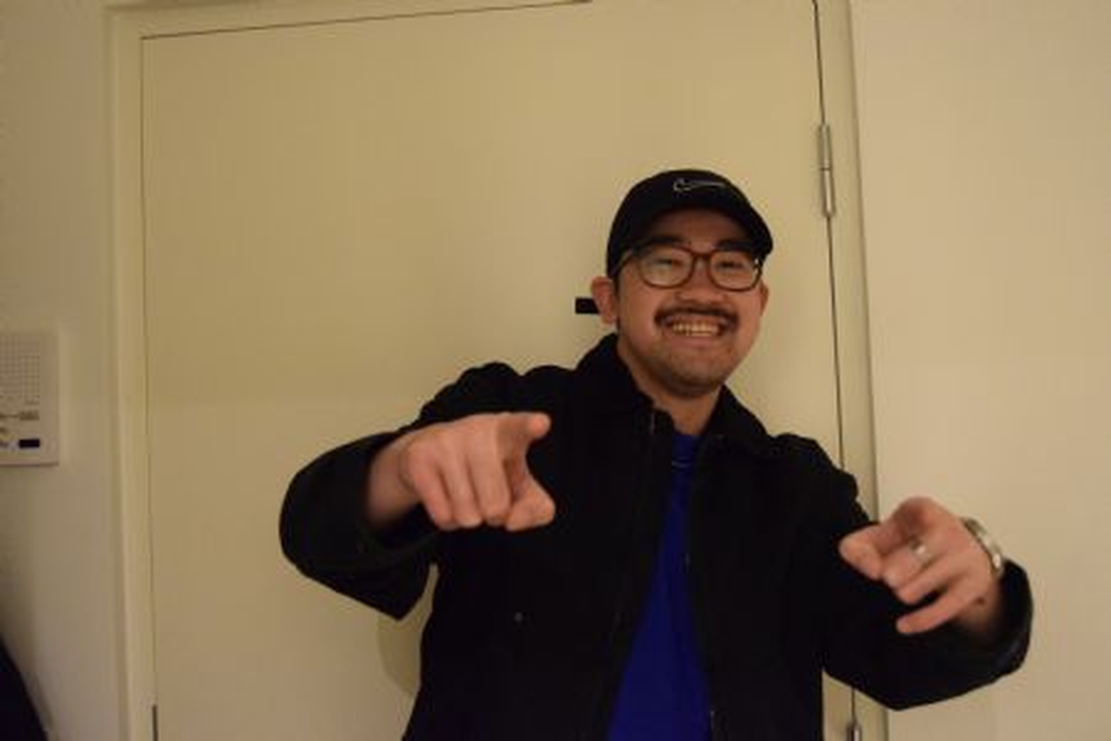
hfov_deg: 49.6
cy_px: 370
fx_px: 1203
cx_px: 556
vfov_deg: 34.2
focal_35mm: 39
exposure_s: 1/30
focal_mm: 26
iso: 6400
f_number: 4
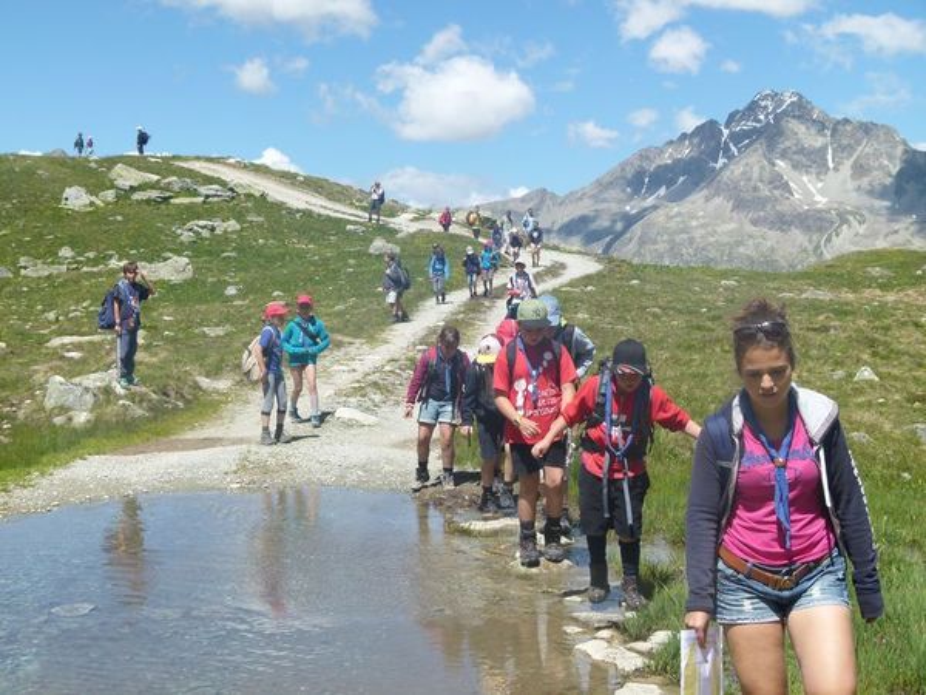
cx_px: 463
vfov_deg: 24.4
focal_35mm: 60
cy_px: 348
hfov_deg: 32.2
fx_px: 1605
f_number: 4
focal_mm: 10.8
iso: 100
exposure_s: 1/1000
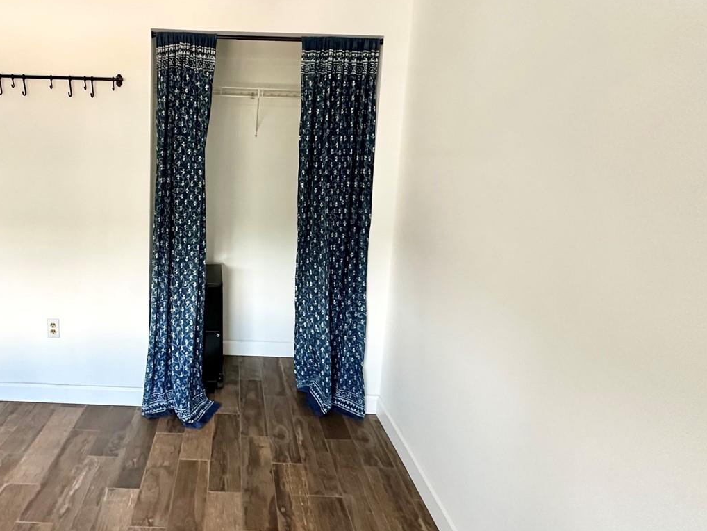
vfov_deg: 60.7
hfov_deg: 73.8
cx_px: 231
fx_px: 449
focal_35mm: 22
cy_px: 220
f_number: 2.2
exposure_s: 1/89
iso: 320
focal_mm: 2.22
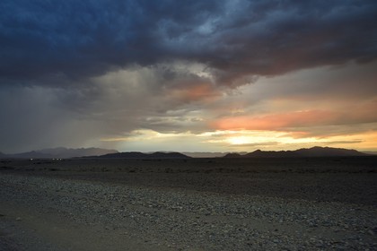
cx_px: 188
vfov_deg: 47.9
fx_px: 283
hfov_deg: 67.4
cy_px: 126
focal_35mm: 27
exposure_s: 1/800
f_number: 3.2
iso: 800
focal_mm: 27
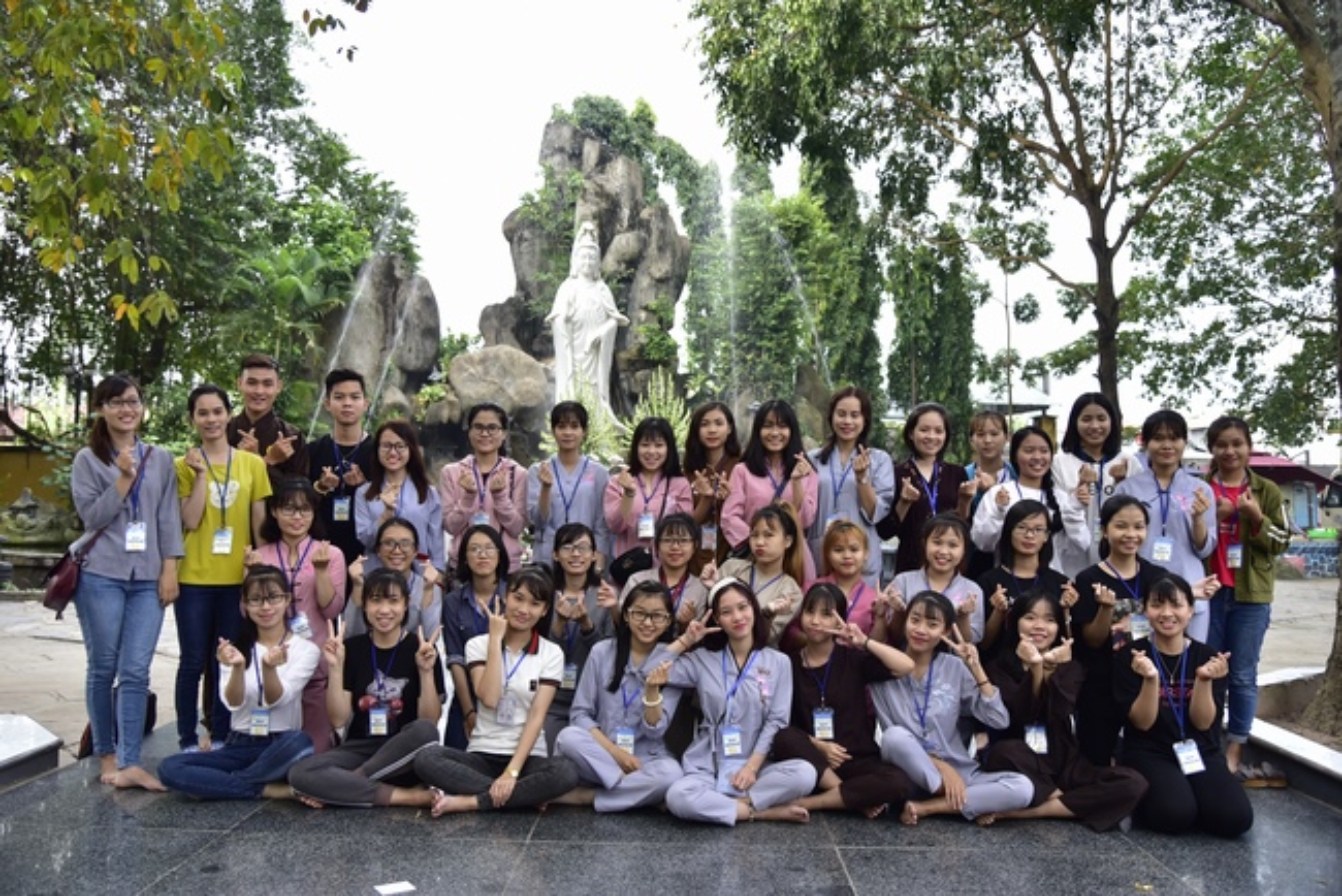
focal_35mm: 30
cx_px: 671
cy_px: 448
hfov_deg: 61.9
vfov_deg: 43.6
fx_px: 1119
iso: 400
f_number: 4
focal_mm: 30
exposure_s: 1/80
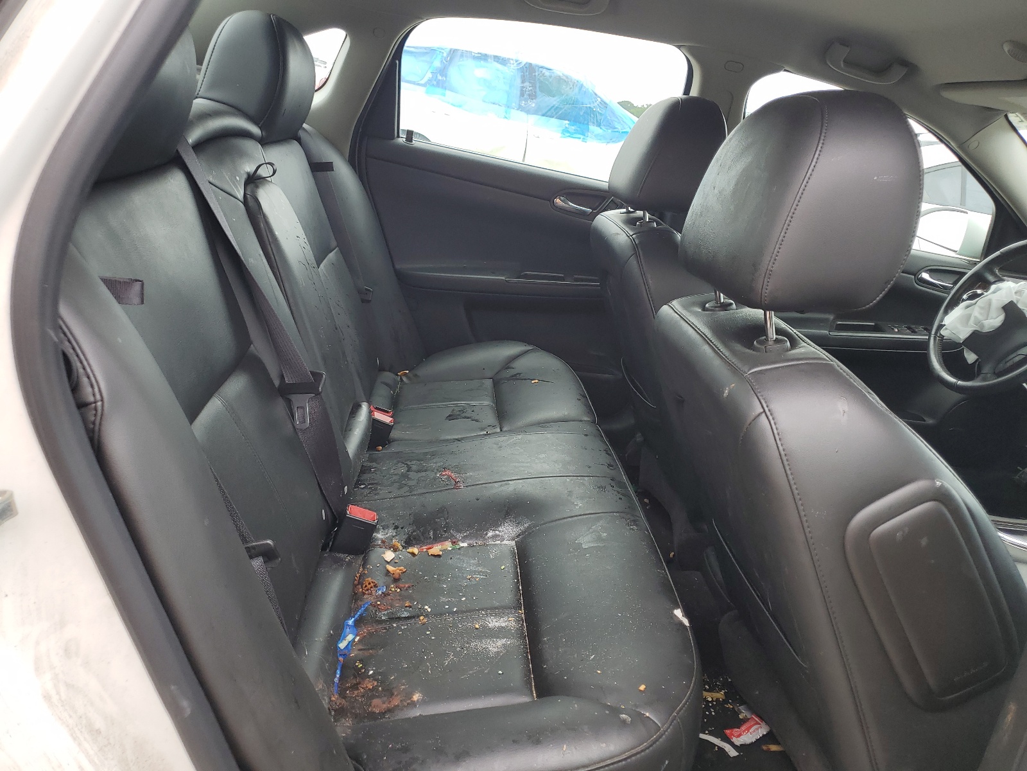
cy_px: 386
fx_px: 771
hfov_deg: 67.3
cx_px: 514
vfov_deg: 53.1
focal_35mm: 26
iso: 50
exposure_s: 1/333
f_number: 1.5
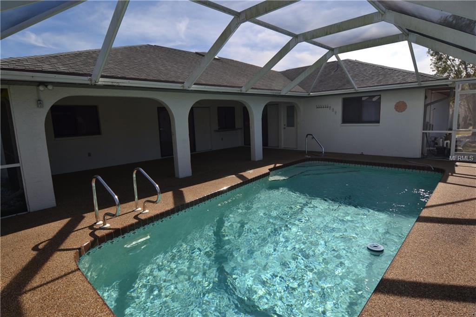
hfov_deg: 90.0
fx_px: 238
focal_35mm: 18
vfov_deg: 67.3
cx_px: 238
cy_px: 158
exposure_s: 1/200
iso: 100
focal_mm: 12
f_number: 10
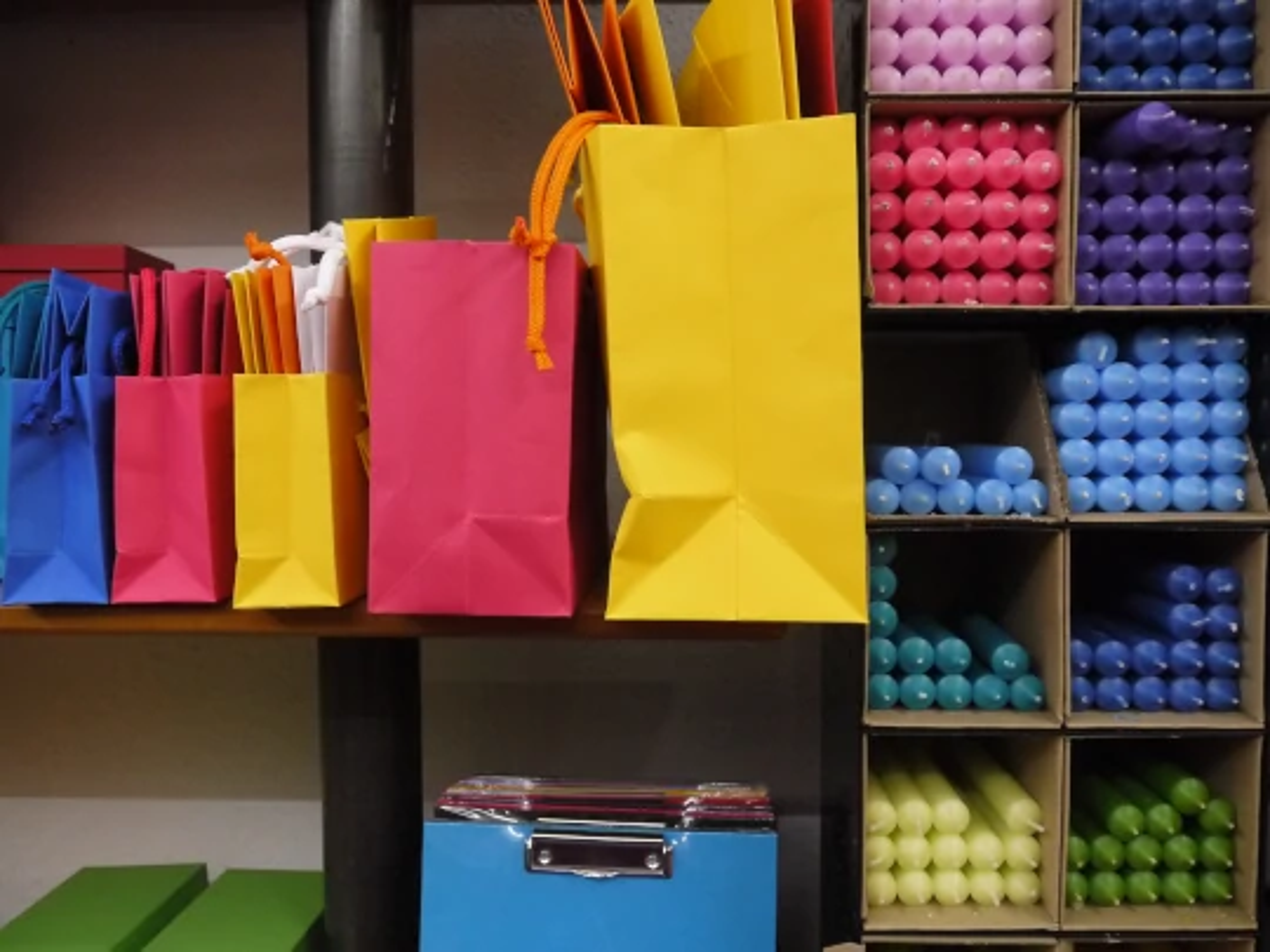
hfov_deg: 60.0
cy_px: 476
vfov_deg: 46.8
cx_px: 635
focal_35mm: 30
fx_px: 1101
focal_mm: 15
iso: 800
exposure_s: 1/60
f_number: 4.1
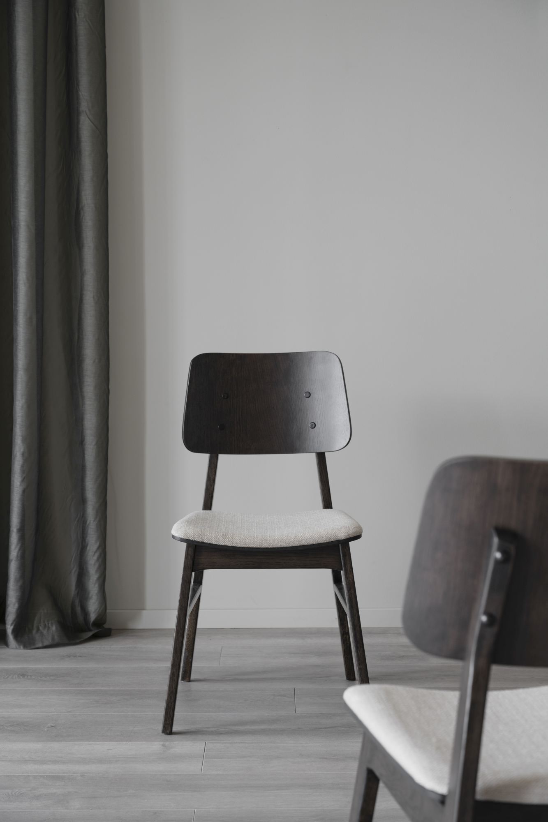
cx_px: 274
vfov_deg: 28.8
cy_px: 411
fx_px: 1598
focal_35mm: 70
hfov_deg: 19.5
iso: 160
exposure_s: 4
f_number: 5.6
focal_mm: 70
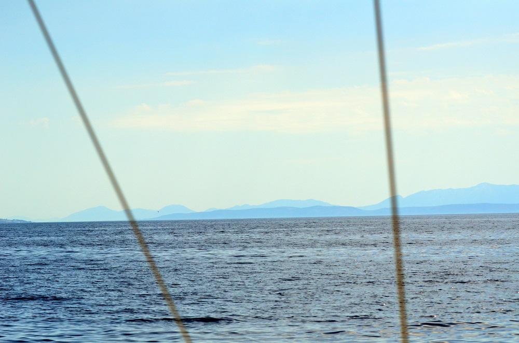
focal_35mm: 105
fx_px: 1510
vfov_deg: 13.0
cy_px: 172
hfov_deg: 19.5
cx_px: 260
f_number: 5.6
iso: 900
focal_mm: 70
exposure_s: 1/8000
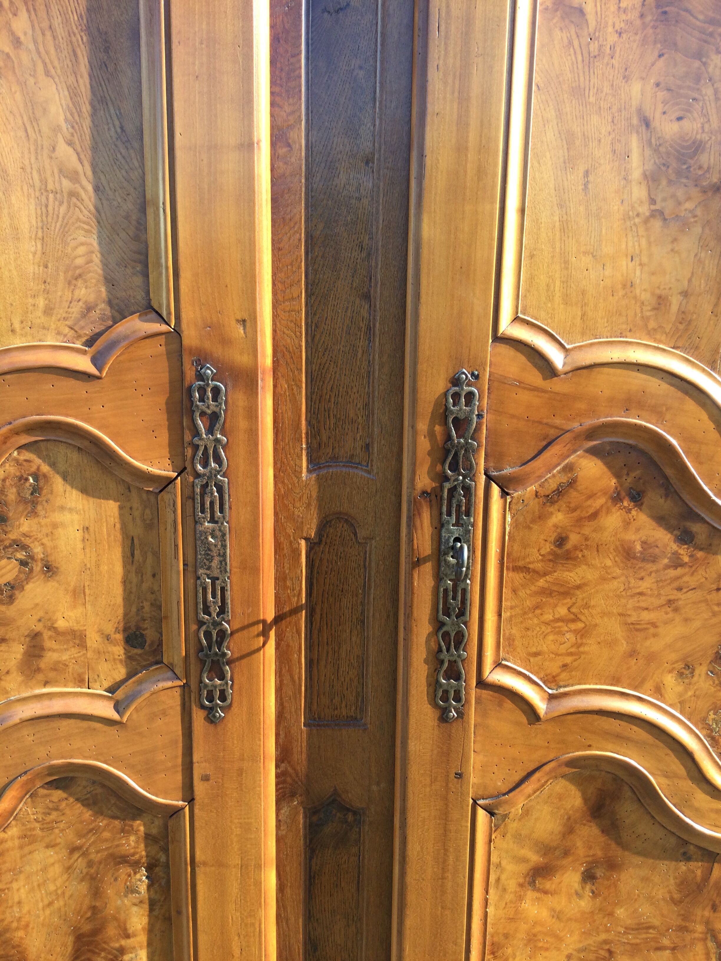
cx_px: 360
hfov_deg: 45.4
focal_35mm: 31
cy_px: 480
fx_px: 861
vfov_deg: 58.4
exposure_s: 1/138
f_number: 2.4
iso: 25
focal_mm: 3.3
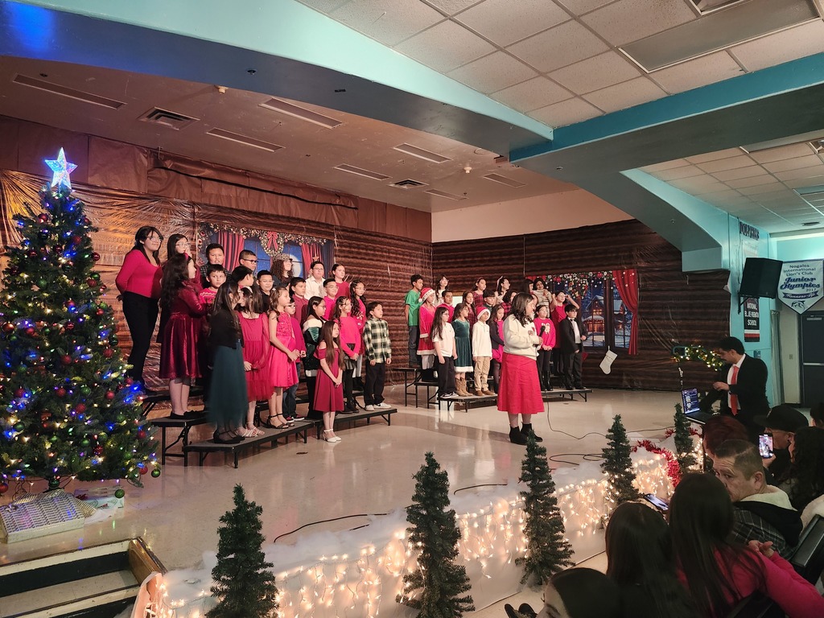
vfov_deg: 58.9
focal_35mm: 23
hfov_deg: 73.9
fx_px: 547
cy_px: 309
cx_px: 412
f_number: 1.8
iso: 800
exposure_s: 1/60
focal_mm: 5.54
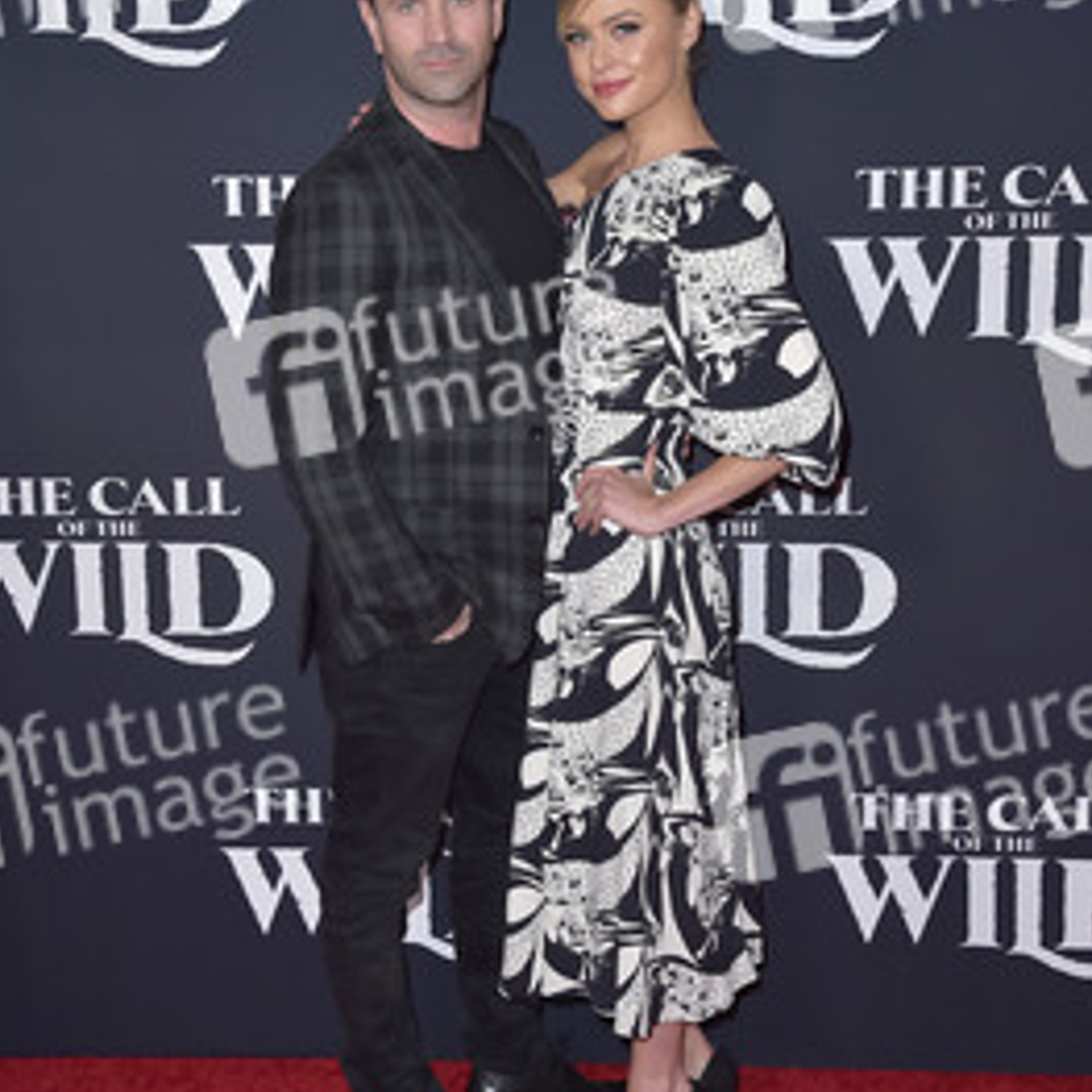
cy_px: 577
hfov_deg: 27.7
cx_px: 542
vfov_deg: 27.7
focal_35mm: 62
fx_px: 2213
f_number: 7.1
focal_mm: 48
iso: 320
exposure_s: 1/250
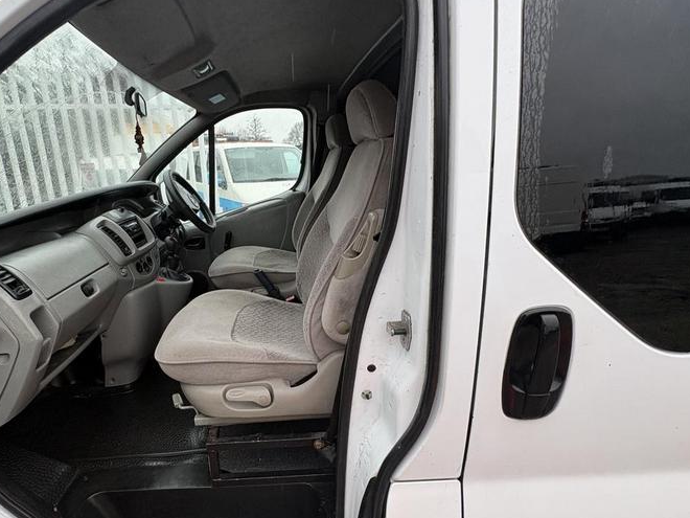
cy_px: 274
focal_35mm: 19
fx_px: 379
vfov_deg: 68.6
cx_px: 270
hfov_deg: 83.4
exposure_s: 1/99
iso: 64
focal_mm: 2.22
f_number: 2.2
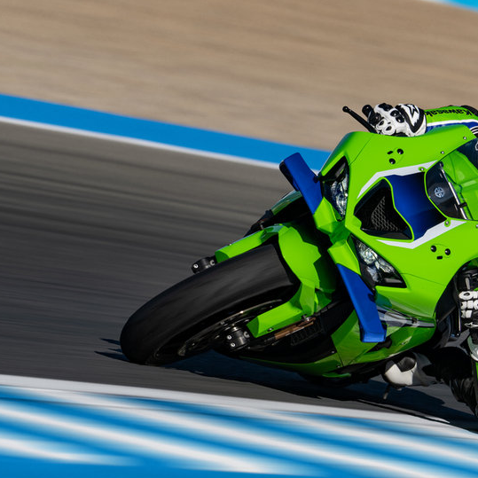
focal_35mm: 757
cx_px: 335
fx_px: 11826
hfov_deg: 2.3
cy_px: 296
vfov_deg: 2.3
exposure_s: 1/640
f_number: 11
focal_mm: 400
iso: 200
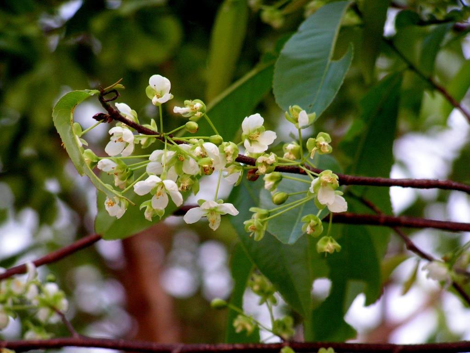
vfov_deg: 5.7
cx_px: 235
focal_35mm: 259
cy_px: 176
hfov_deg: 7.6
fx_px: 3517
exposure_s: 1/250
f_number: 3.2
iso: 200
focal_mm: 43
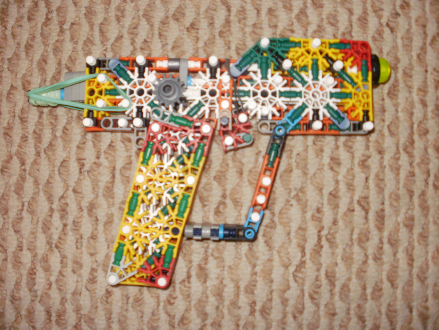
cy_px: 165
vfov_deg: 39.7
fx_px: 457
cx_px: 220
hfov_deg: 51.4
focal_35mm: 36
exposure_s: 1/30
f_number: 3.5
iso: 125
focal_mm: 6.3
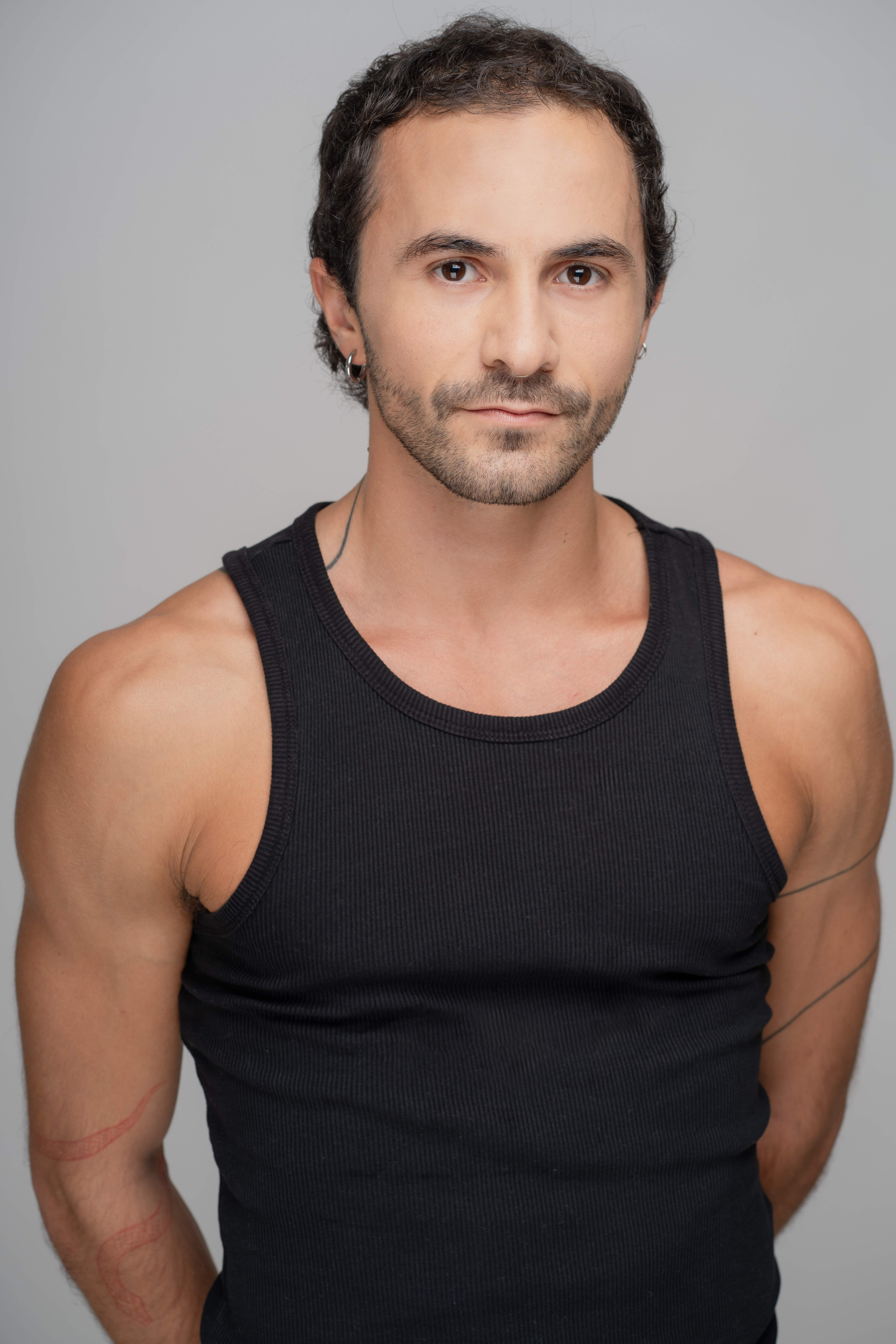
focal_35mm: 85
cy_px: 672
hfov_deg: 16.1
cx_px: 448
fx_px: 3173
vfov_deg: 23.9
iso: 50
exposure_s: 1/125
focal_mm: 85
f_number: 5.6
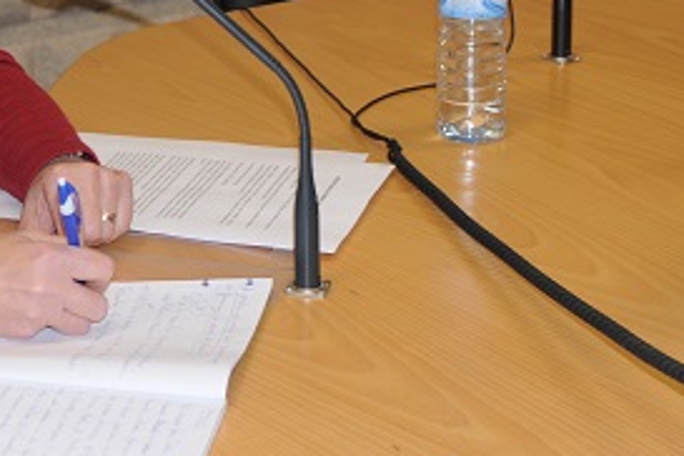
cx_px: -36
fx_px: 2299
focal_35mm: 121
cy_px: -28
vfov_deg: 11.2
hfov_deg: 16.5
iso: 200
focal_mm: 30
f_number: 3.5
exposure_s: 1/60
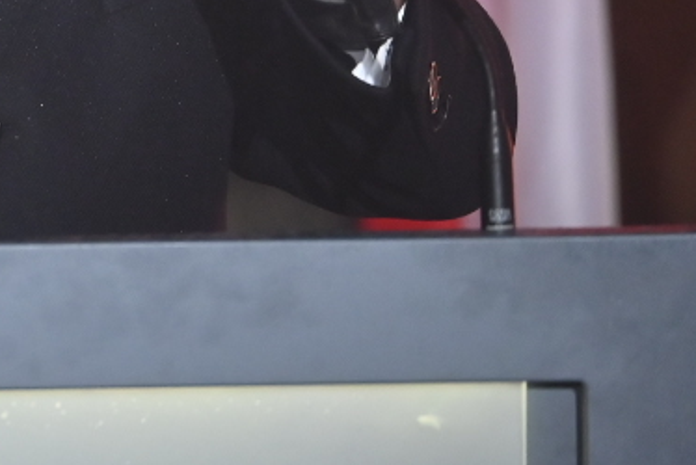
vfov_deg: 1.8
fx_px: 15072
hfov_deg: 2.6
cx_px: -9
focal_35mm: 779
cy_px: -326
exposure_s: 1/250
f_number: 2.8
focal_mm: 180
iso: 1100
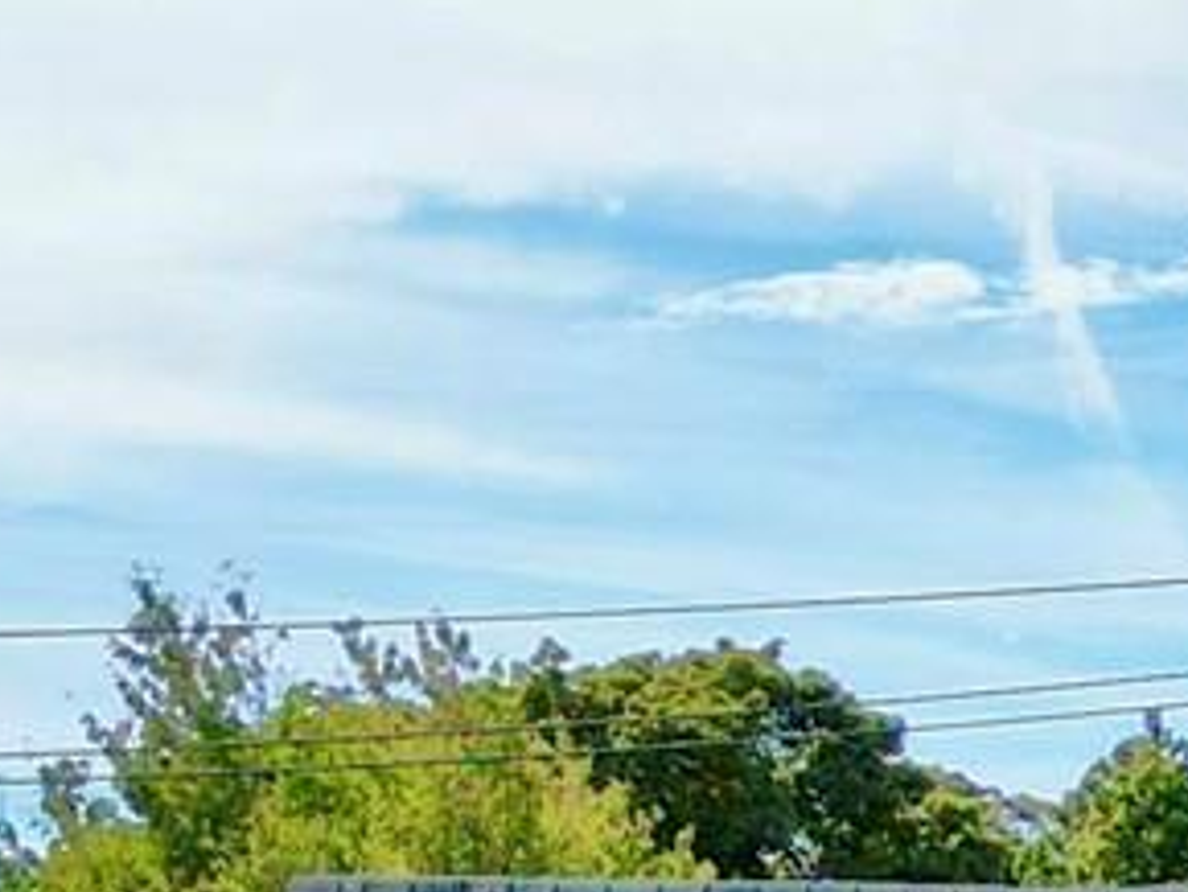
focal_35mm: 170
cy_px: 2364
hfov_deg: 11.1
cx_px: 1842
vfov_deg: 7.9
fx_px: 5837
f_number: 1.7
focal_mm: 6.72
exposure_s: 1/3200
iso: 100
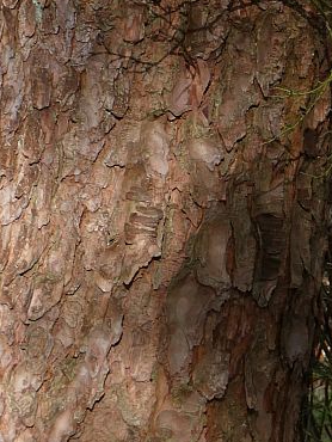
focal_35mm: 240
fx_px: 3066
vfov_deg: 8.2
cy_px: -96
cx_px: 230
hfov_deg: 6.2
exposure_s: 1/125
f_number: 4.6
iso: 80
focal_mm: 13.2
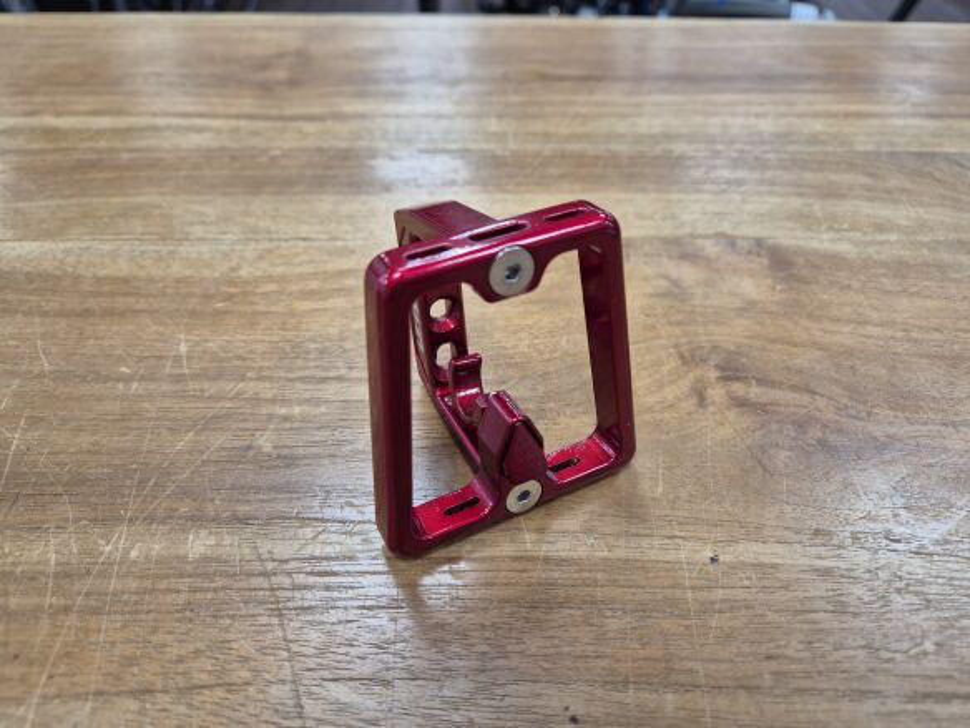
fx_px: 644
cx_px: 485
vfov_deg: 58.9
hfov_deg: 73.9
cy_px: 364
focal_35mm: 23
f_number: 1.8
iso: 125
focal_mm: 5.4
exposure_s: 1/100
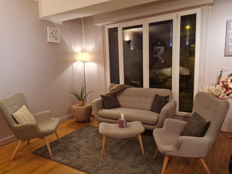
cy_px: 87
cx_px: 116
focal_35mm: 26
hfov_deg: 67.3
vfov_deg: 53.1
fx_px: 174
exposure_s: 1/50
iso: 640
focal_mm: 5.4
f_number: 1.8
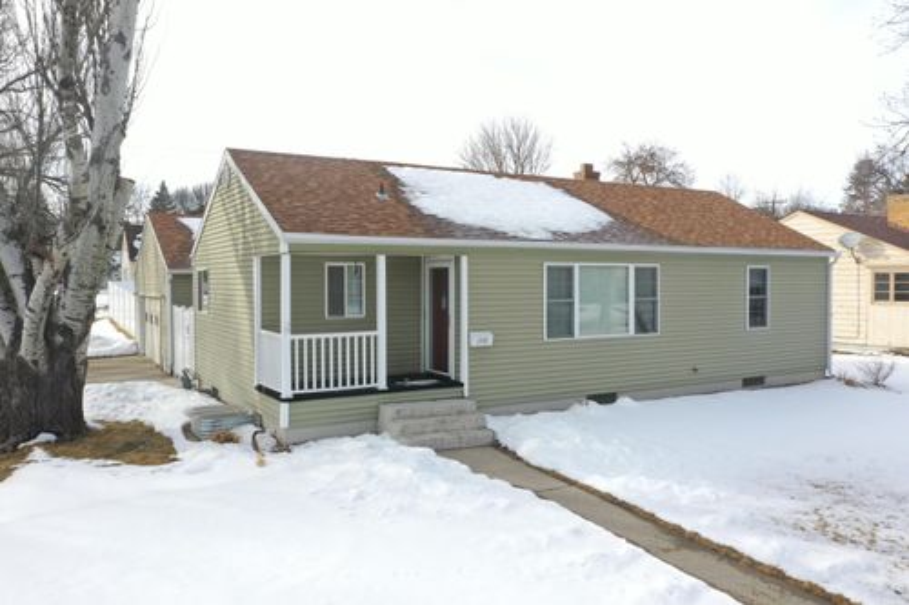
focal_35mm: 28
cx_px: 454
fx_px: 707
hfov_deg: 65.5
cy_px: 302
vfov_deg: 46.4
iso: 200
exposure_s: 1/100
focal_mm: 10.26
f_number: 10
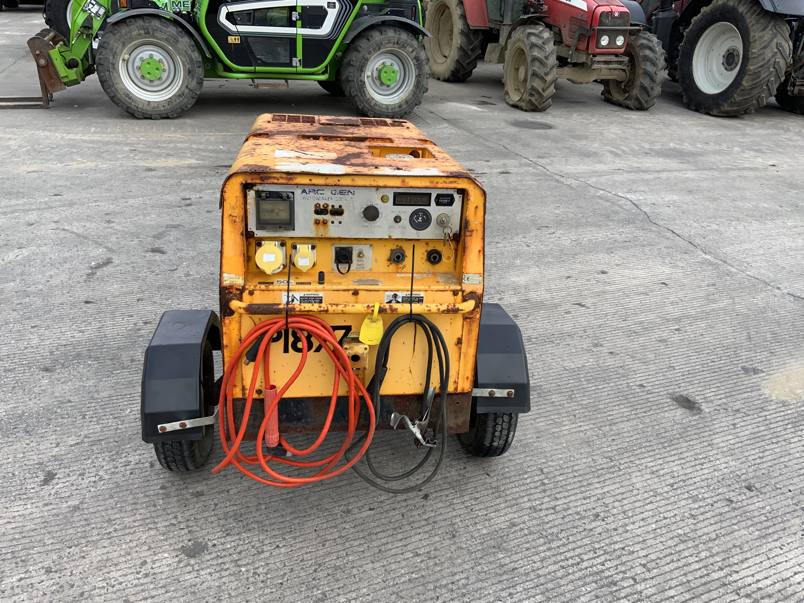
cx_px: 402
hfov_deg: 61.7
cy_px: 302
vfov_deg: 48.2
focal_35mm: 29
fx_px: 674
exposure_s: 1/912
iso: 16
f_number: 1.8
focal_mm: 3
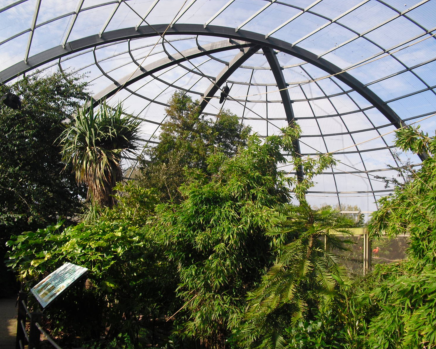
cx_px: 215
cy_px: 176
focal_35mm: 38
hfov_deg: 47.9
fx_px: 490
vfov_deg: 39.2
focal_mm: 6.3
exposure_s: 1/125
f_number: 7.8
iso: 100
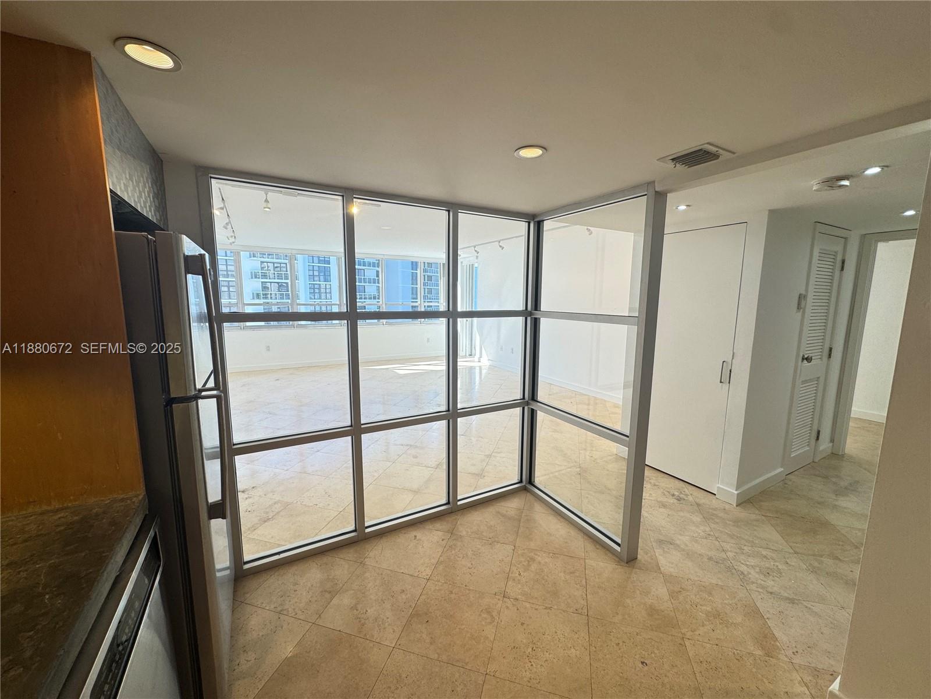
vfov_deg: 85.7
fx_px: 377
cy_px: 350
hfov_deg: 102.1
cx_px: 466
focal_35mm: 14
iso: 50
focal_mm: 2.22
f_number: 2.2
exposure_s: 1/120
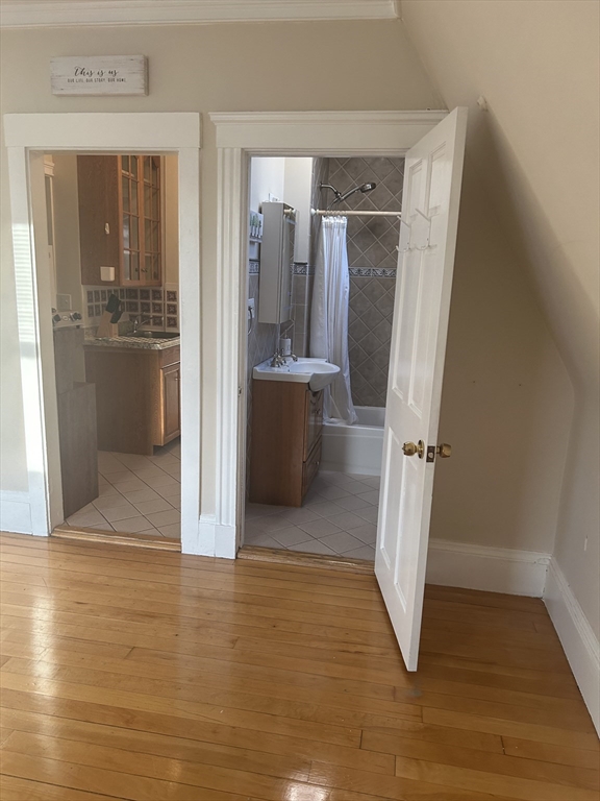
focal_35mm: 26
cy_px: 400
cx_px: 300
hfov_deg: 53.1
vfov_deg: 67.3
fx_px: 601
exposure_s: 1/111
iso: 125
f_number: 1.5
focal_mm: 5.7
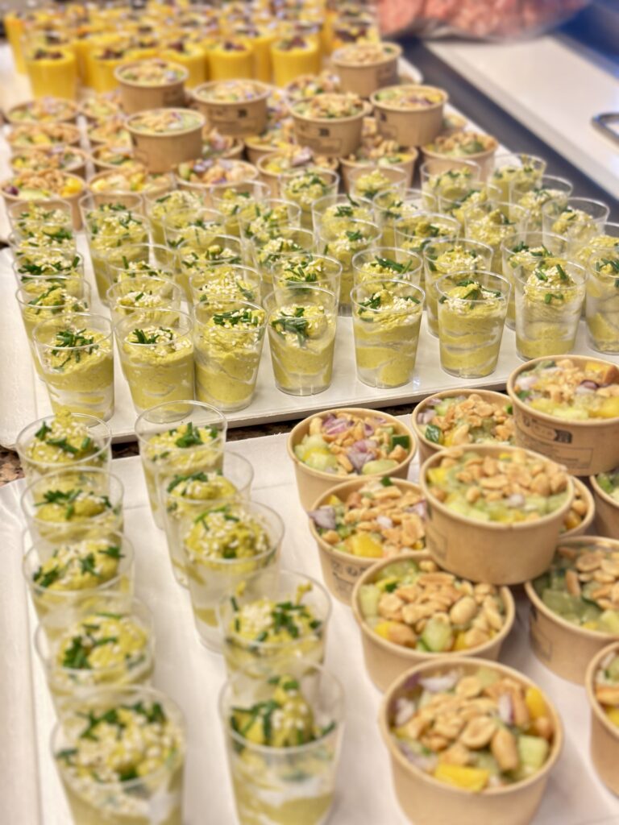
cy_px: 412
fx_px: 1144
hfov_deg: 30.3
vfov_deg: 39.7
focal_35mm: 48
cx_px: 310
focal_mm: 6.86
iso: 125
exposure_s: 1/50
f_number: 1.78
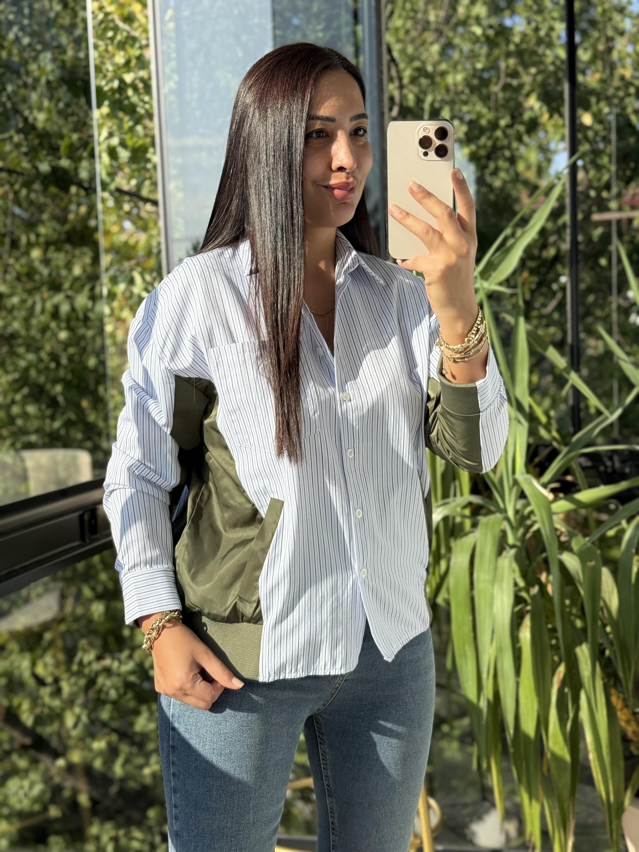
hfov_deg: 30.3
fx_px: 1181
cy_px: 426
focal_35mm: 48
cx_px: 320
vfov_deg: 39.7
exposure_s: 1/1222
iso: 100
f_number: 1.78
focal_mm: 6.76
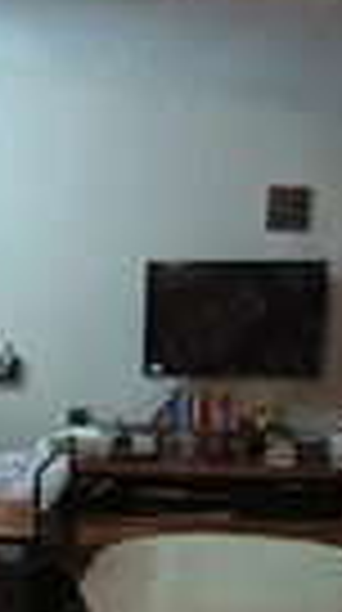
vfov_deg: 24.6
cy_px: 760
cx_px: 40
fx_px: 1248
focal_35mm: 77
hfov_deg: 15.4
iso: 2581
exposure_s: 1/25
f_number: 1.75
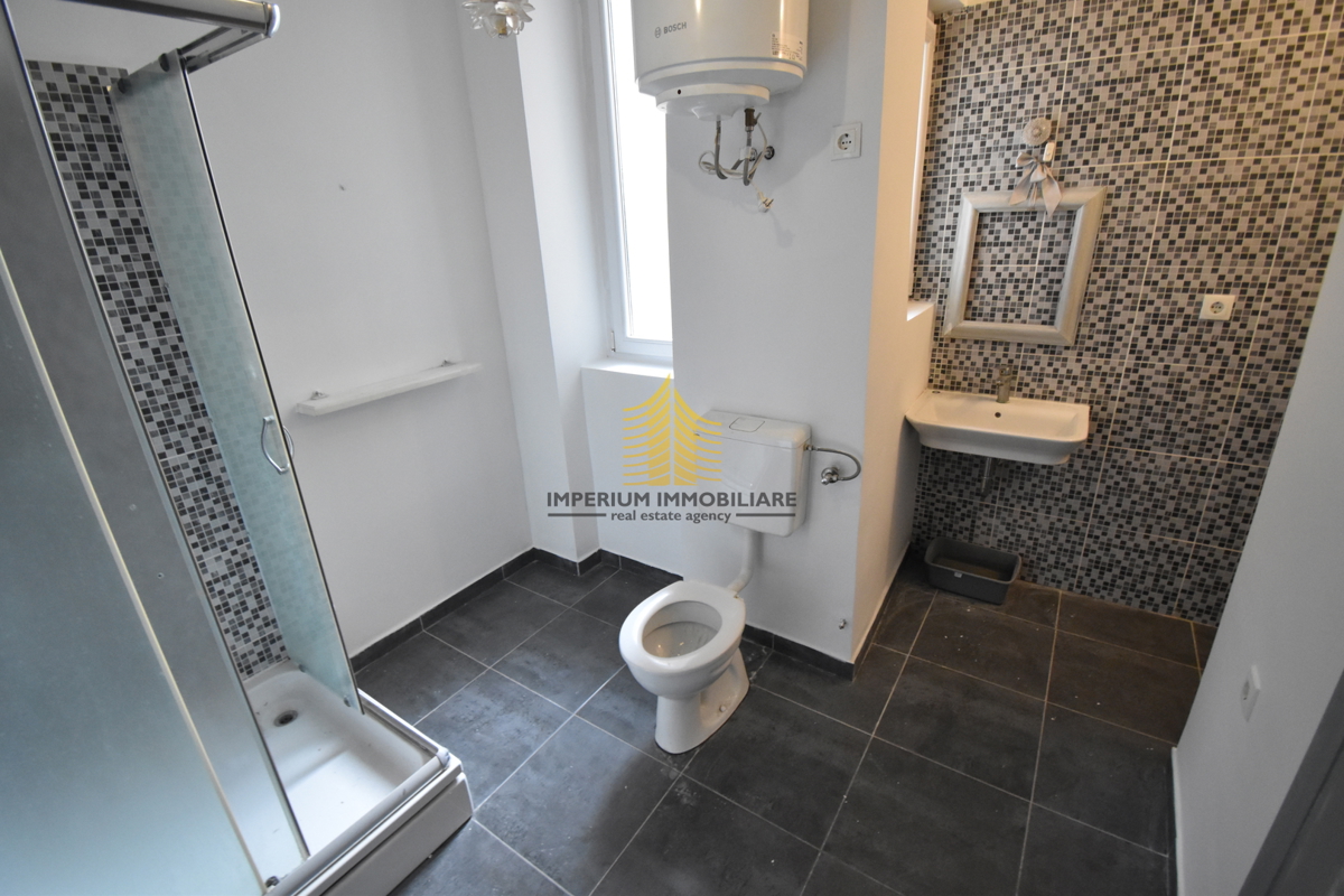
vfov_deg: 77.3
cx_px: 672
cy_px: 448
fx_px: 560
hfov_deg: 100.4
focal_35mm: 15
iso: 2200
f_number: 4.5
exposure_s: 1/30
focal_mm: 10
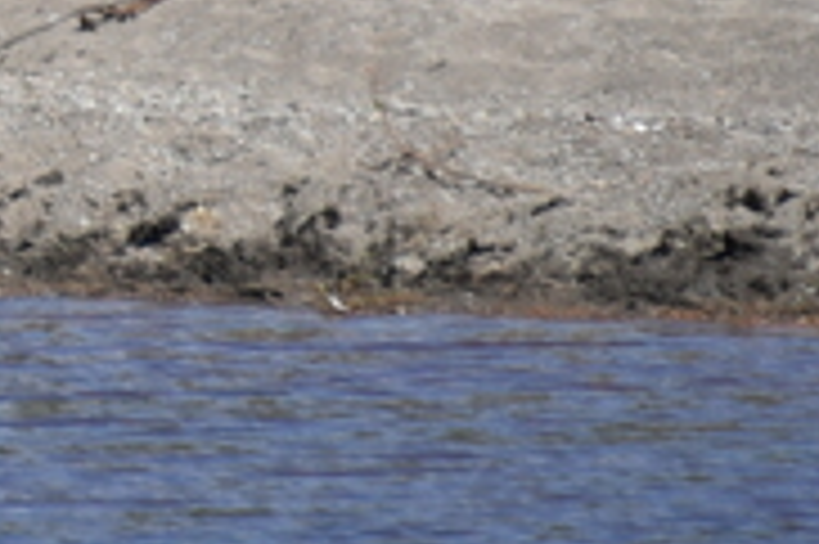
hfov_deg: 1.0
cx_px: -1174
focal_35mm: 2111
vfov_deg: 0.6
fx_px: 47981
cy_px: -584
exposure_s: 1/640
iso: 200
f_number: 5.6
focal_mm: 300
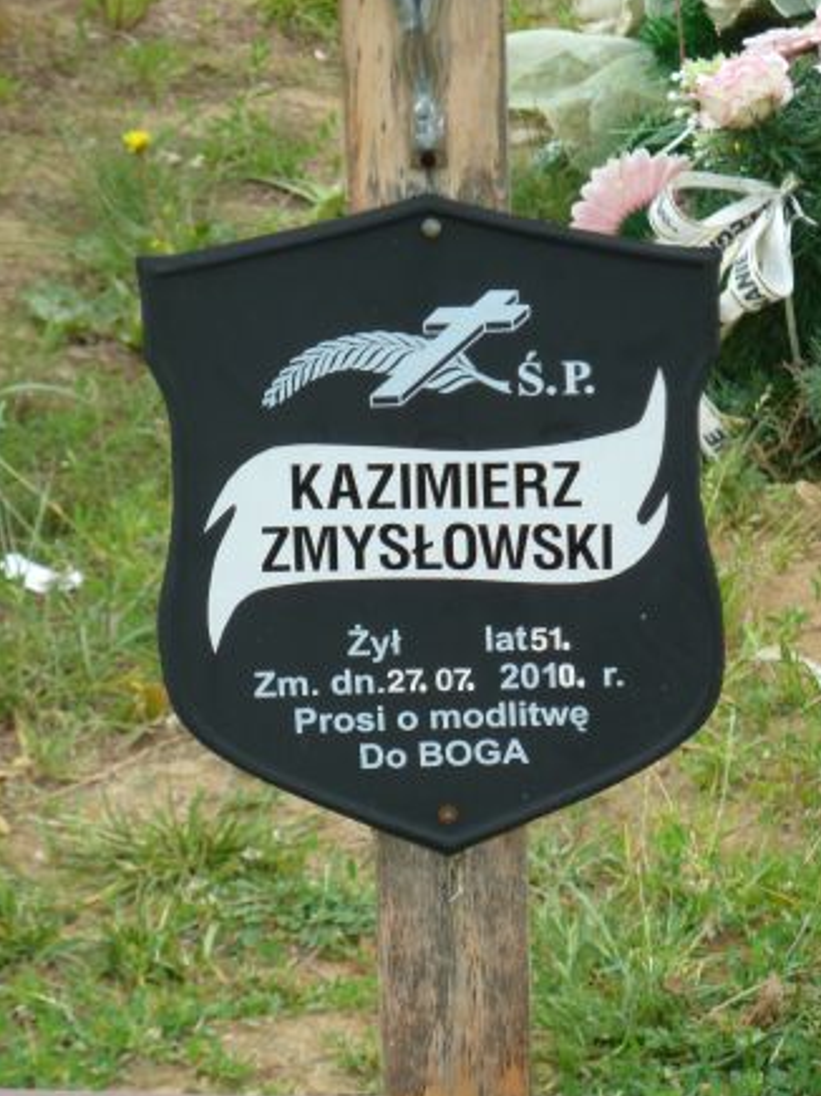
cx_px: 408
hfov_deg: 7.4
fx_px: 6359
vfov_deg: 9.8
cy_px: 582
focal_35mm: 201
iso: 200
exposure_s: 1/125
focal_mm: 29.9
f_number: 4.5
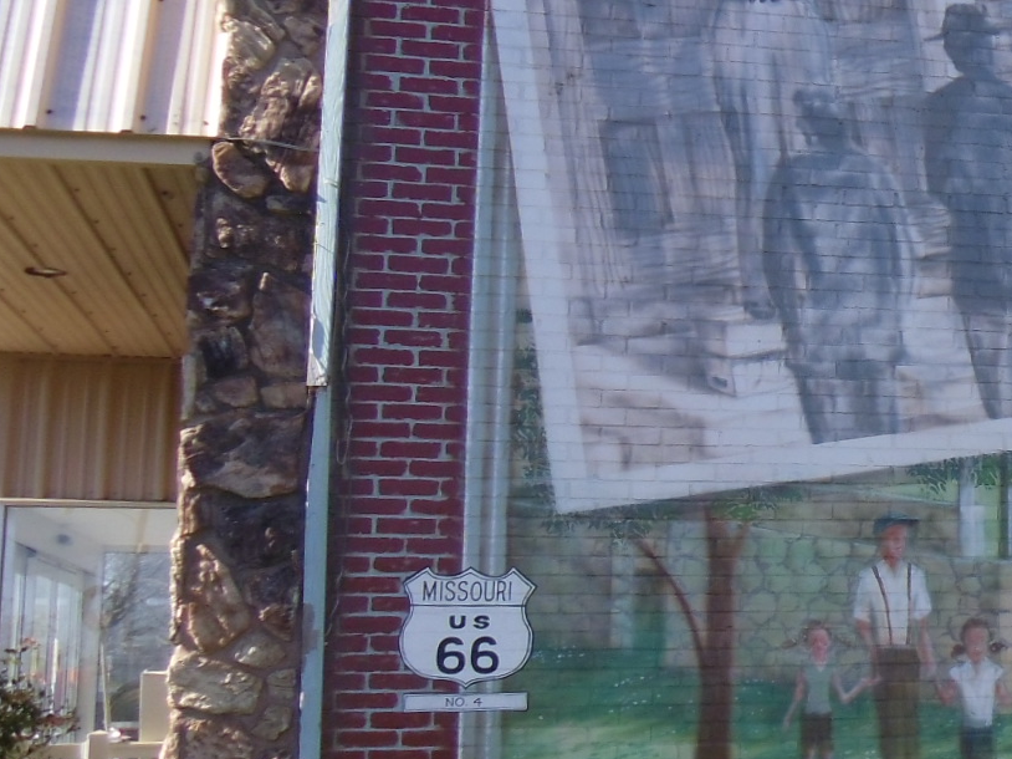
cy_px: 279
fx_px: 2280
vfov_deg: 18.9
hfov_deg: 22.8
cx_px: 1240
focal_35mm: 78
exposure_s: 1/378
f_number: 3.3
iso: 80
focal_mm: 5.6
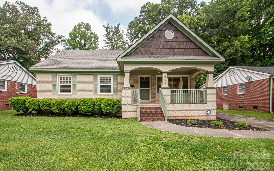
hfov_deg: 97.8
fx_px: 119
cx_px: 137
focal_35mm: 16
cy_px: 82
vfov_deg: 71.2
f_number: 9
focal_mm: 10
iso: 400
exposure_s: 1/320
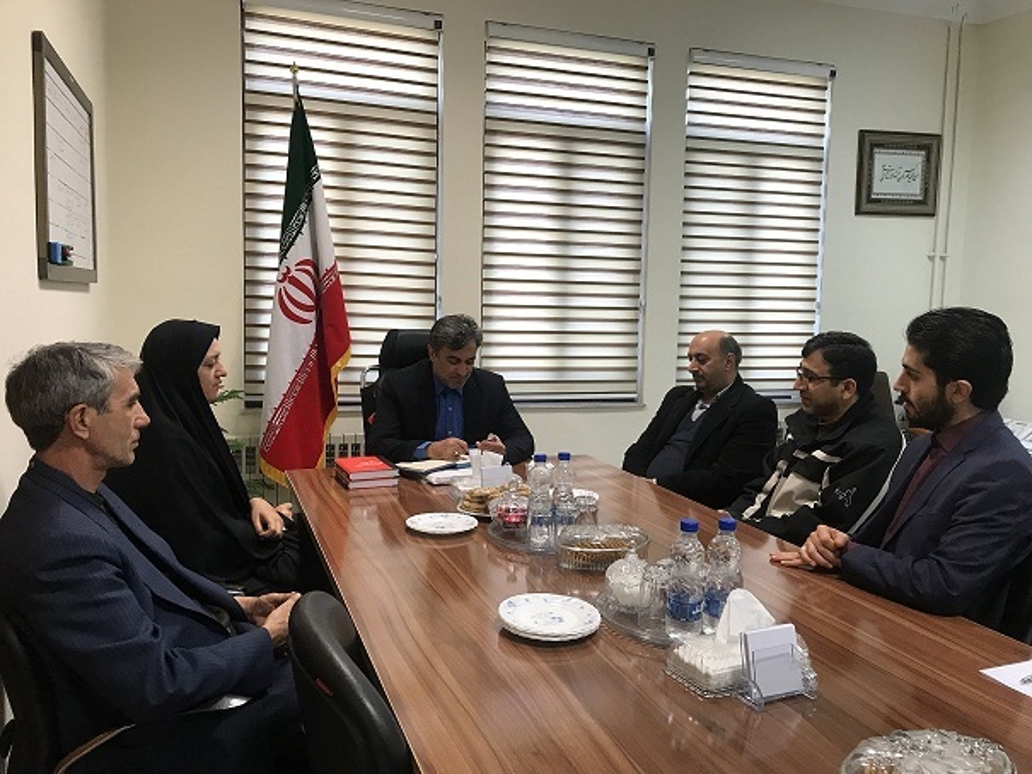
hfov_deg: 63.4
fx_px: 835
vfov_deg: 49.8
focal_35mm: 28
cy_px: 387
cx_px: 516
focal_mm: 3.99
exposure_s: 1/33
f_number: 1.8
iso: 40
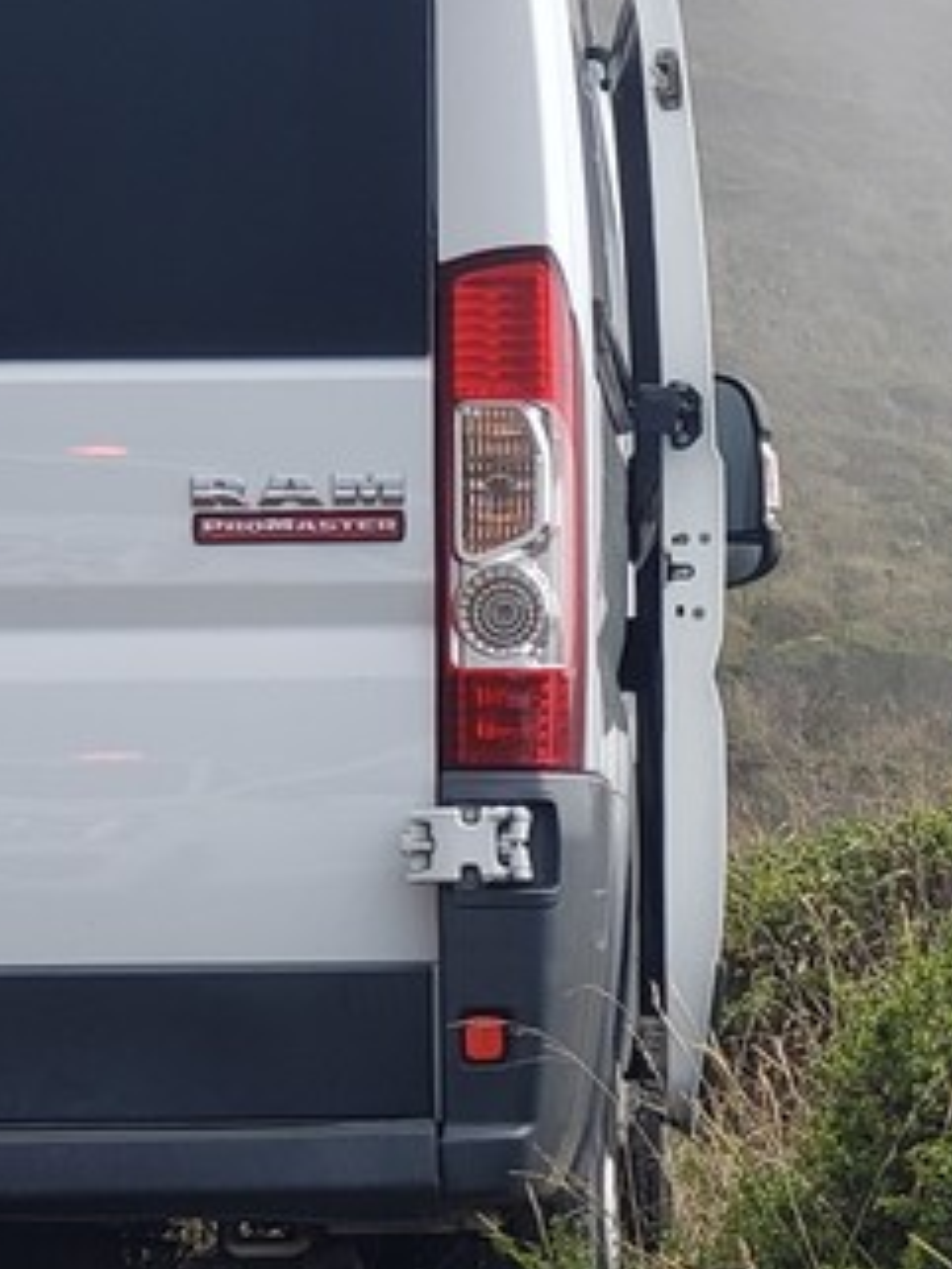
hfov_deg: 12.0
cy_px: 779
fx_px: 4507
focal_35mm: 123
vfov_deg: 16.0
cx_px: 810
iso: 32
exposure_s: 1/765
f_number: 2.4
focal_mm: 6
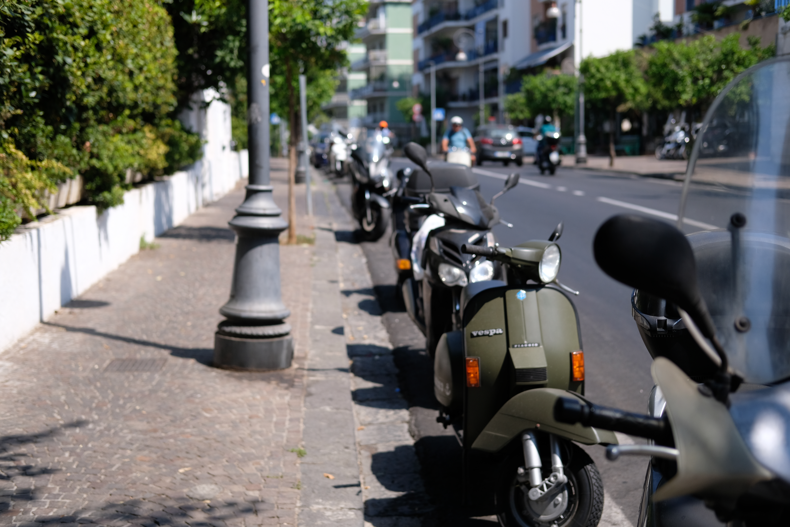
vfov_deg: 25.5
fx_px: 1163
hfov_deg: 37.5
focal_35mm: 53
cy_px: 264
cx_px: 395
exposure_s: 1/4000
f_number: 2.5
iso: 250
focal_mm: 35
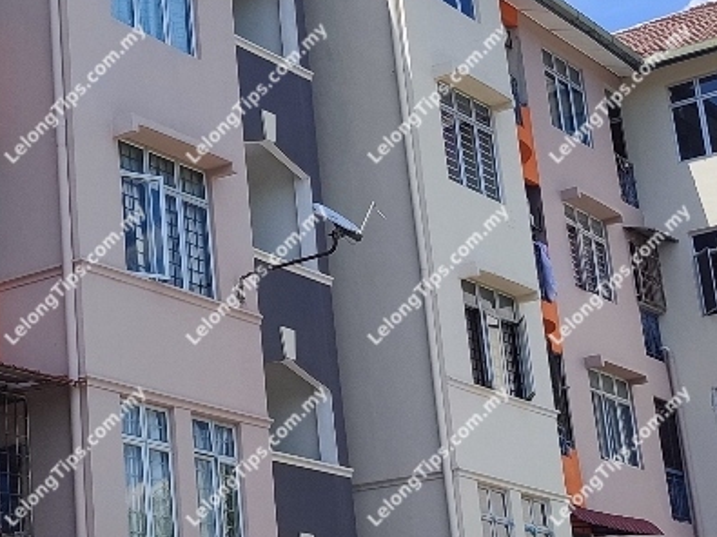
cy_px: 126
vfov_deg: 18.5
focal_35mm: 79
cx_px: 28
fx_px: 1636
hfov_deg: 23.8
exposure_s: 1/690
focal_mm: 6.04
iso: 50
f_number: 1.9
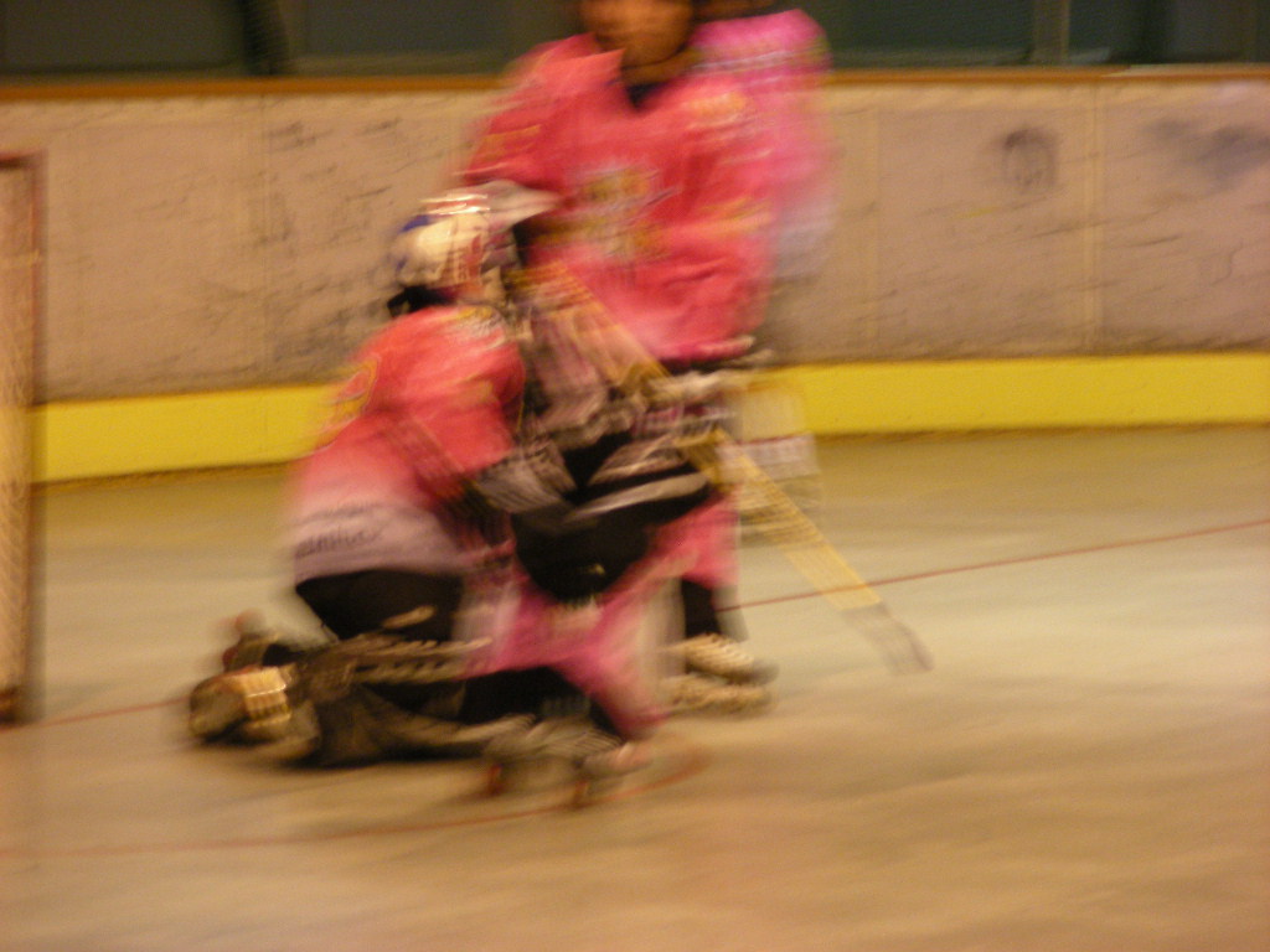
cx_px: 635
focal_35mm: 230
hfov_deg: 8.6
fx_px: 8438
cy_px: 476
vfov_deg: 6.5
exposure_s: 1/20.2
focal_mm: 38.3
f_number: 3.5
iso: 200
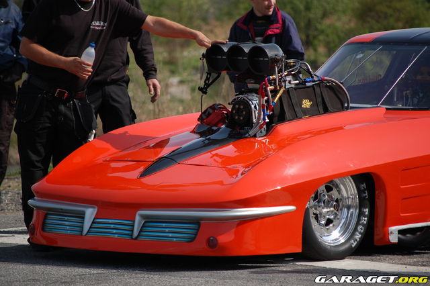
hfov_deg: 7.6
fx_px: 3223
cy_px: 143
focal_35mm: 270
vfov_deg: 5.1
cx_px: 215
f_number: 5.6
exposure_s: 1/2000
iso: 400
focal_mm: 180
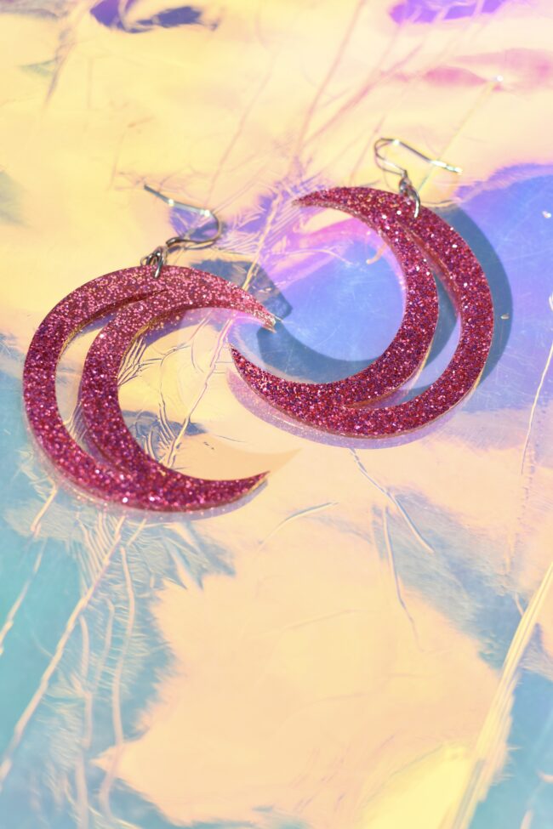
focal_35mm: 52
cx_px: 276
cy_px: 414
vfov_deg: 38.2
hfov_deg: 26.0
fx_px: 1198
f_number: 4
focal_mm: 35
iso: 200
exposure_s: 1/2500
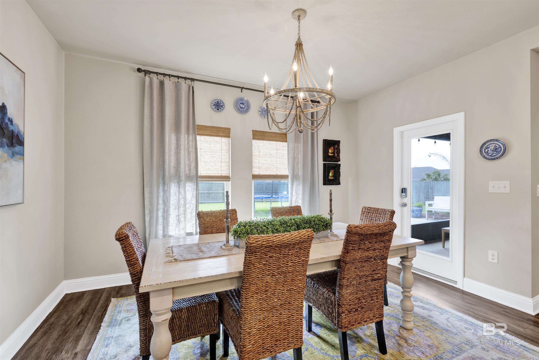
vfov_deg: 75.5
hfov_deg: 98.5
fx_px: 232
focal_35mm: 16
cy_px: 180
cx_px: 270
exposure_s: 1/10
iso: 400
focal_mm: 15.5
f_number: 11
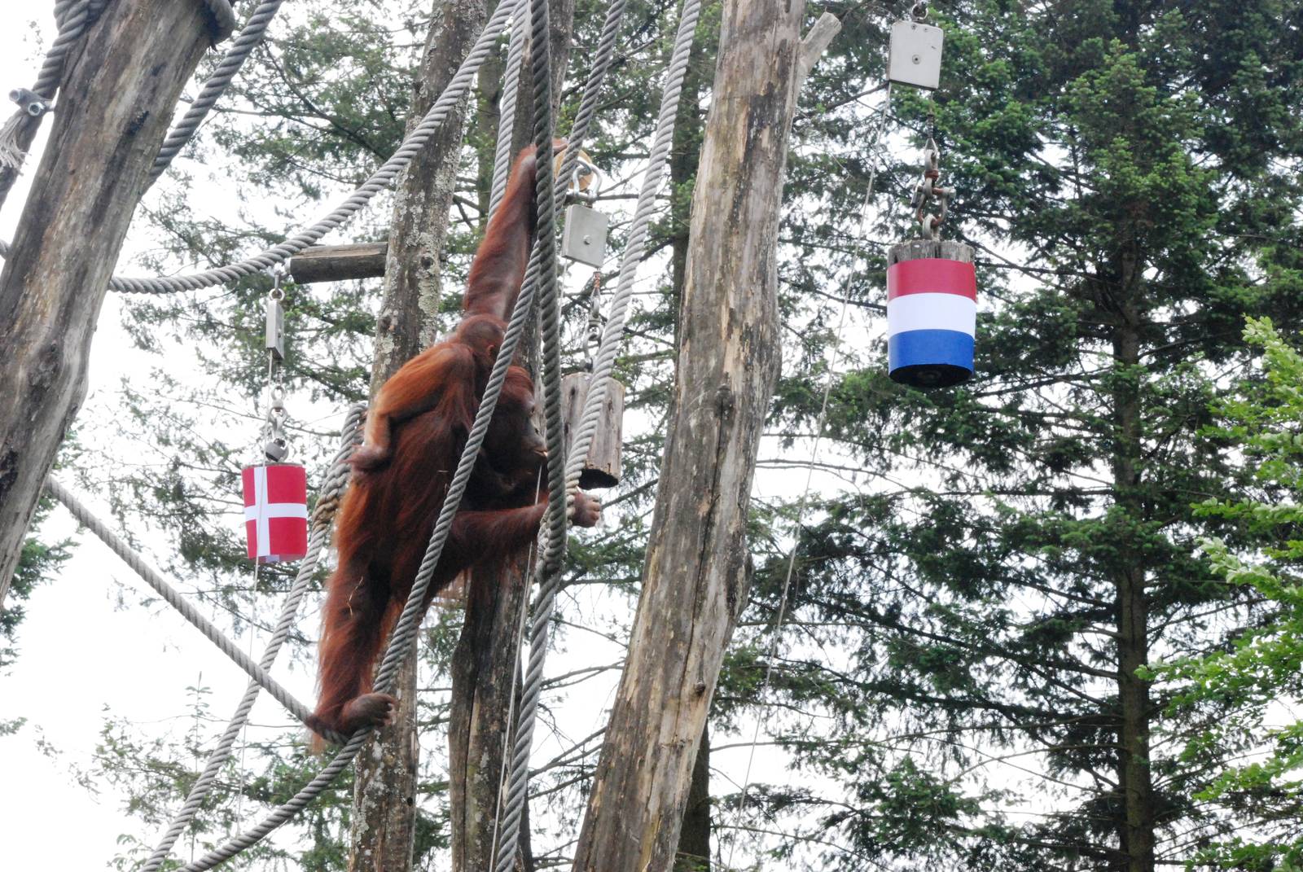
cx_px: 652
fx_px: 5979
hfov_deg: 12.4
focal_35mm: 165
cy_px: 436
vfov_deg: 8.3
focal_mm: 110
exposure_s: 1/160
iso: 1600
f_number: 22
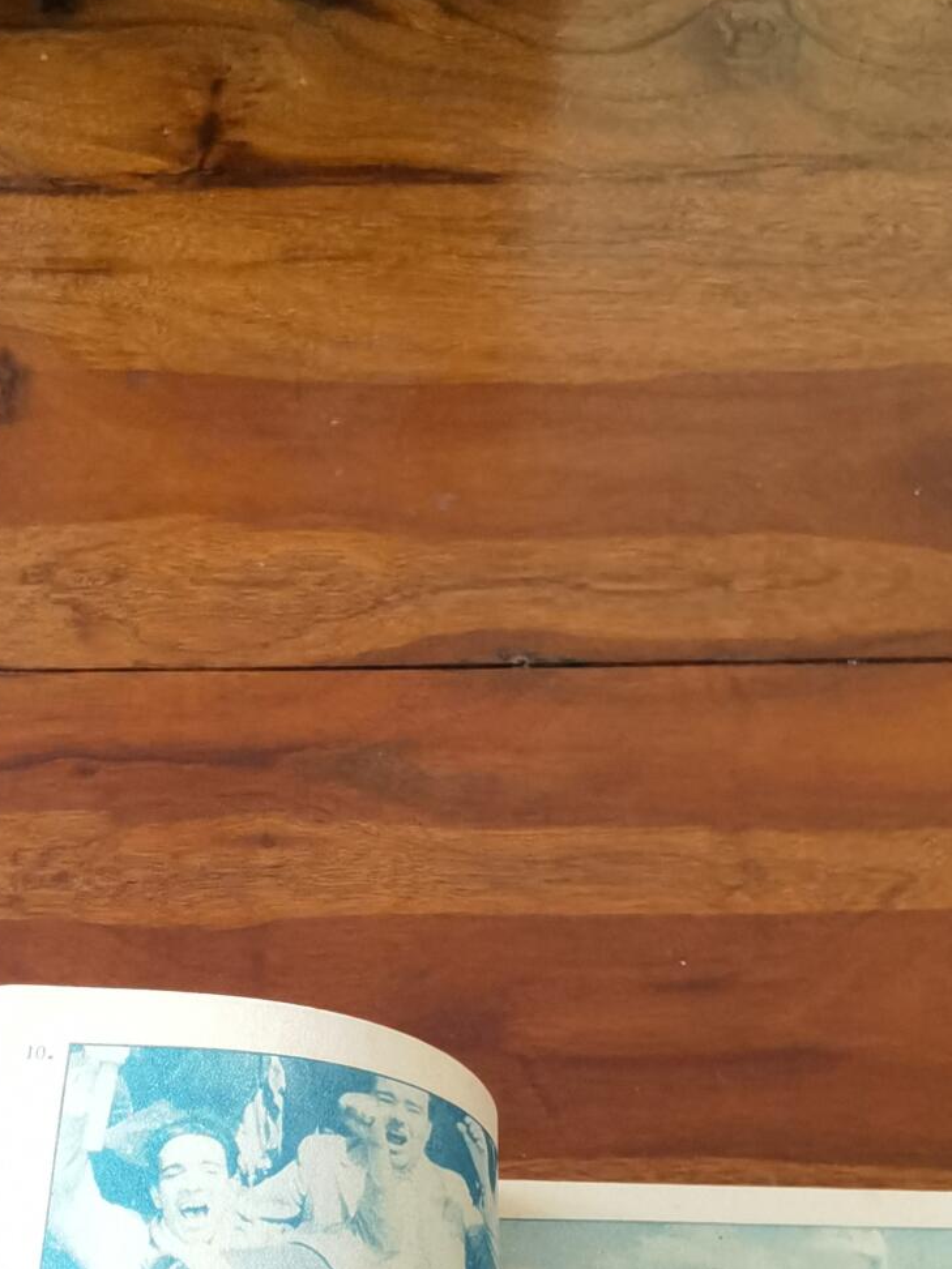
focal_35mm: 50
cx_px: 611
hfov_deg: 29.0
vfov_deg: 36.0
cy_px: 1133
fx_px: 1833
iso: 160
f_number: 2.2
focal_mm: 2.26
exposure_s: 1/40
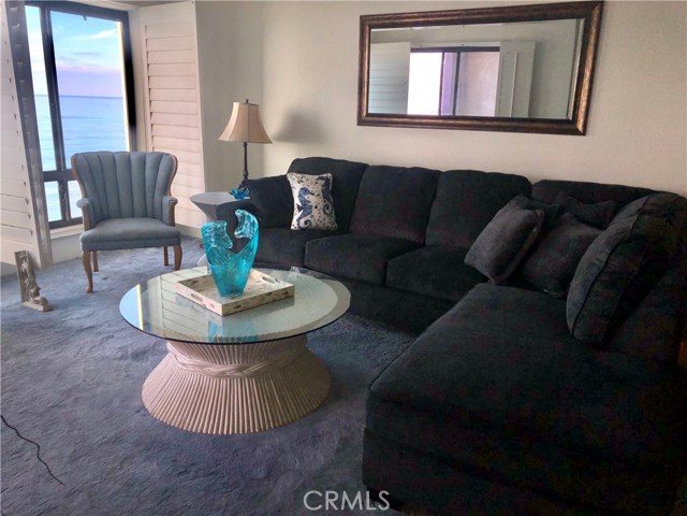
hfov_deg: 63.4
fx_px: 556
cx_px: 344
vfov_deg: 49.7
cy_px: 258
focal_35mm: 28
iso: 20
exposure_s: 1/296
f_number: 1.8
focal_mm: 3.99
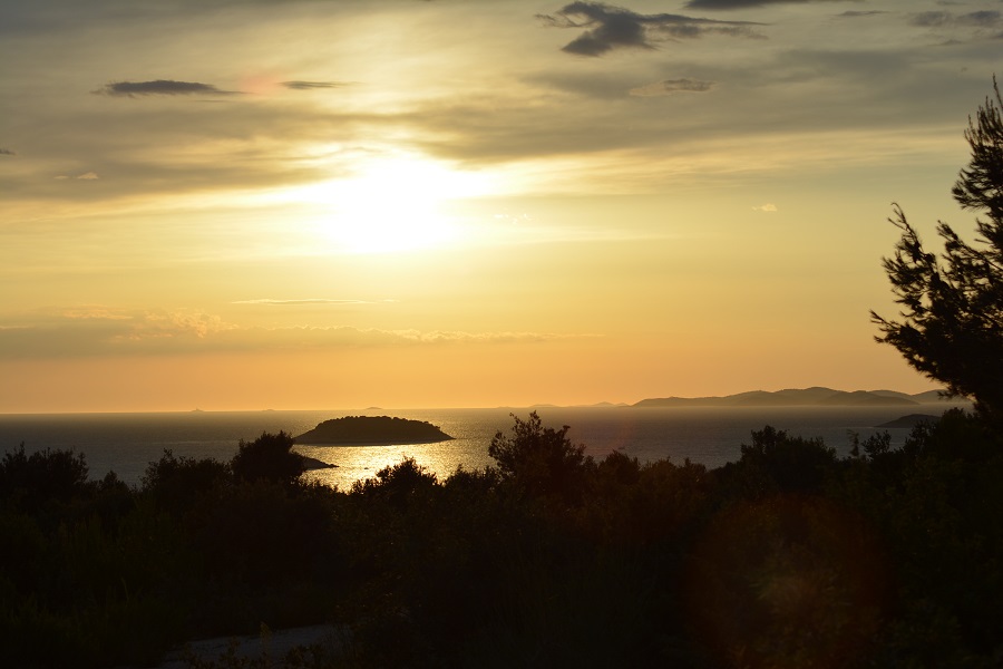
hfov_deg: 19.5
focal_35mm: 105
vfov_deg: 13.0
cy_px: 334
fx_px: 2925
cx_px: 502
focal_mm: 70
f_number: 8
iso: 180
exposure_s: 1/1000
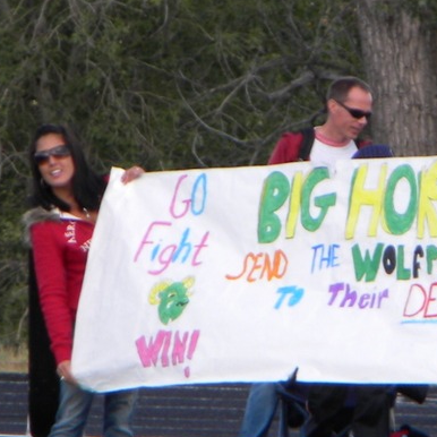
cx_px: 345
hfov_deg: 2.9
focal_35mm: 607
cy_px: 196
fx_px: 8670
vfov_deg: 2.9
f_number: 5.4
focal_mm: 75
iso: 80
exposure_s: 1/164
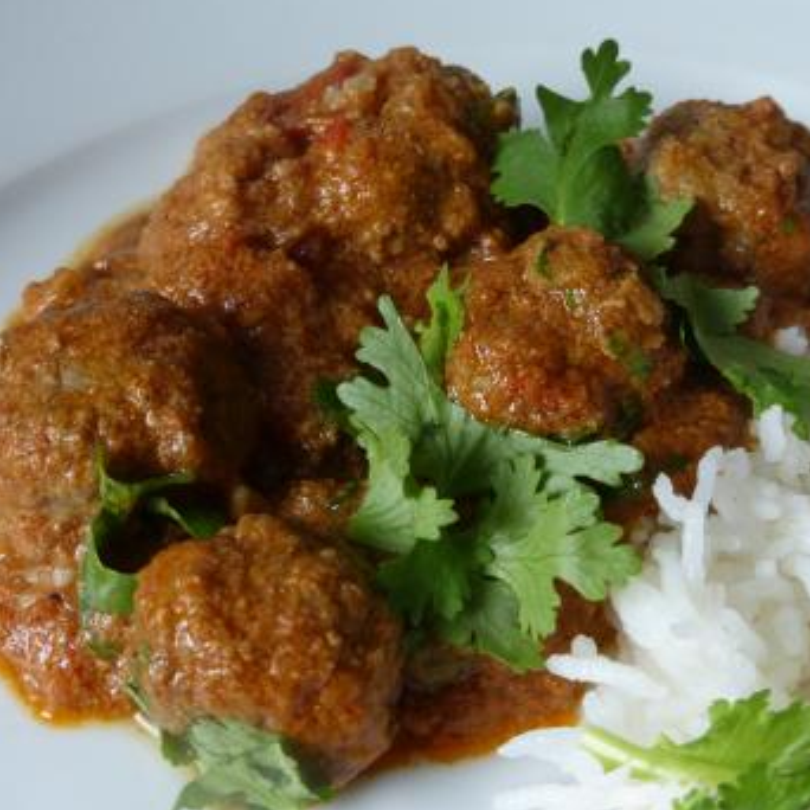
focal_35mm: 59
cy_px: 400
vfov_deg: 29.1
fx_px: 1562
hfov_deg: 29.0
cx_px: 474
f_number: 4.2
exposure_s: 1/60
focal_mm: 8.5
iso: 160
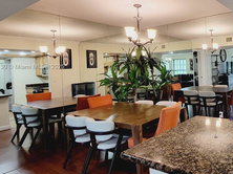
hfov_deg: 61.3
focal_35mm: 25
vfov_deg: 54.3
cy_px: 67
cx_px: 199
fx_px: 168
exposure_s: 1/60
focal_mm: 2.2
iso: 400
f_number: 2.2
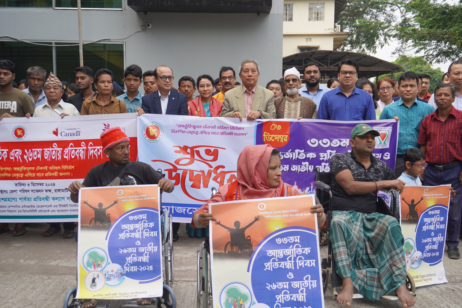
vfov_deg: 35.5
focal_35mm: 38
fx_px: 481
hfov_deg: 51.3
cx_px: 231
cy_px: 154
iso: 100
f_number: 4.5
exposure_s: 1/250
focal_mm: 25
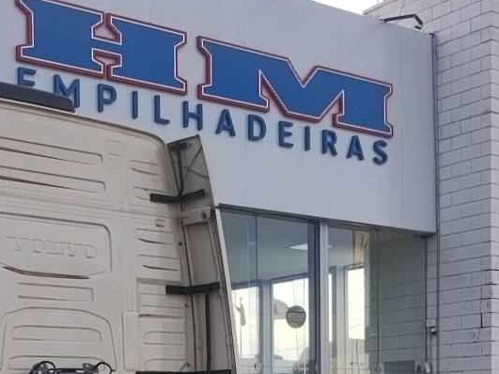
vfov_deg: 18.5
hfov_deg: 25.7
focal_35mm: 76
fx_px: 1095
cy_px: 426
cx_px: 262
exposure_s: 1/465
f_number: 1.8
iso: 100
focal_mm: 4.27
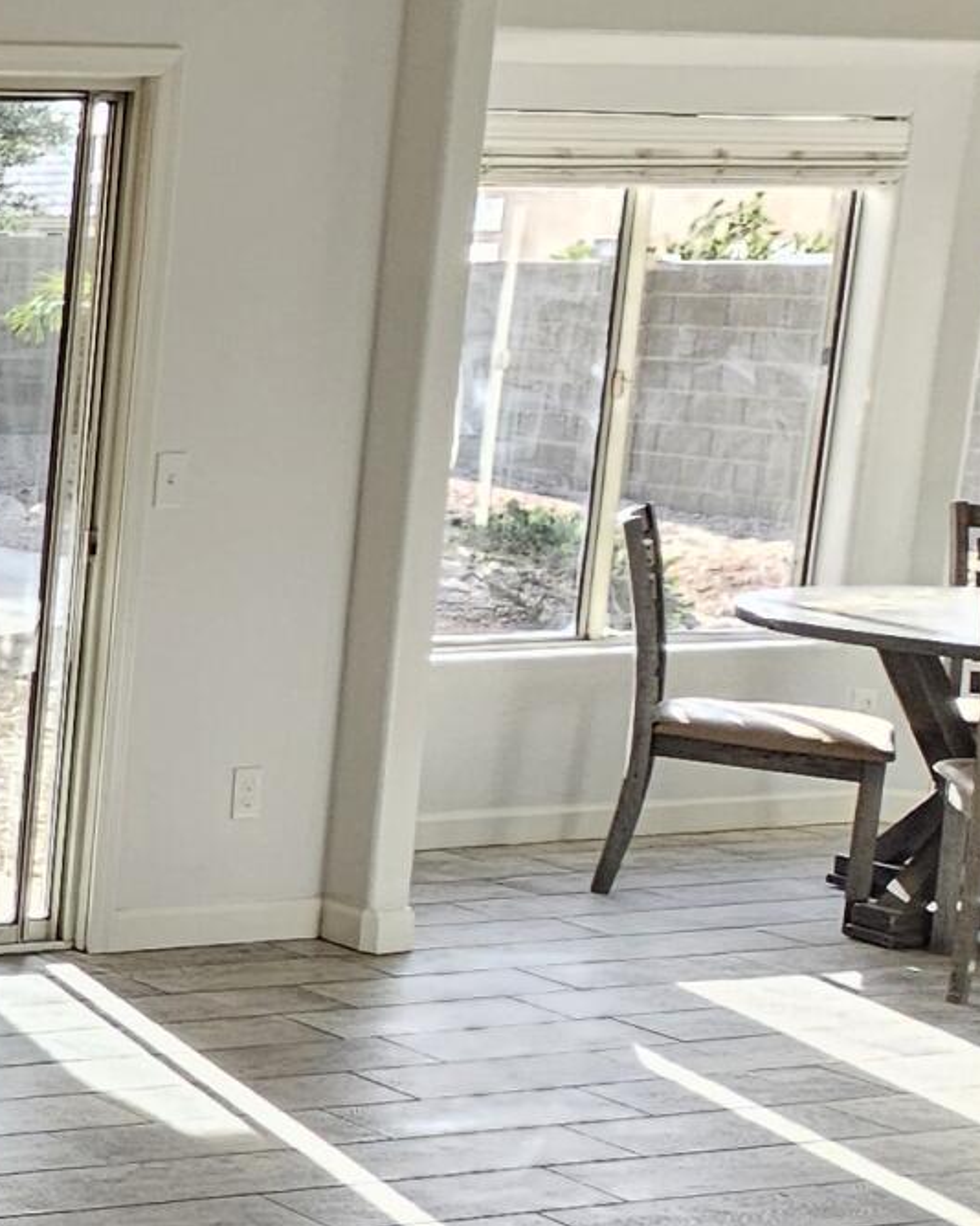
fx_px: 2067
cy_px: 563
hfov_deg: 15.5
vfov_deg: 33.0
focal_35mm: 57
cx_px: -1325
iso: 64
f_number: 2.2
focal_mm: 2.2
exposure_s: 1/120
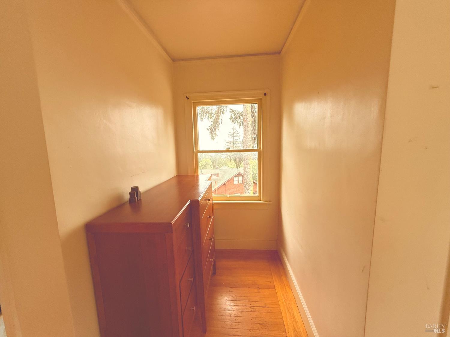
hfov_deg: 102.1
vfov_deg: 85.7
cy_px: 168
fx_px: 182
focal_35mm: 14
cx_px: 225
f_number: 2.2
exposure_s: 1/99
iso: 125
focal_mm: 2.22
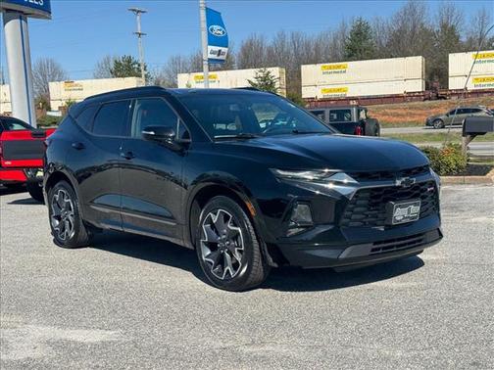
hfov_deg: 39.7
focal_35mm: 48
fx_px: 685
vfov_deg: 30.3
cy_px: 185
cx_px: 247
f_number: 1.78
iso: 64
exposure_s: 1/4608
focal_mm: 6.76
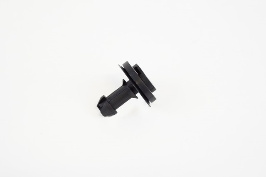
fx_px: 610
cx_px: 133
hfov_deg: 24.6
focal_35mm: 82
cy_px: 88
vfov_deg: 16.6
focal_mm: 55
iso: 1600
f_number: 5.6
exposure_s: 1/60
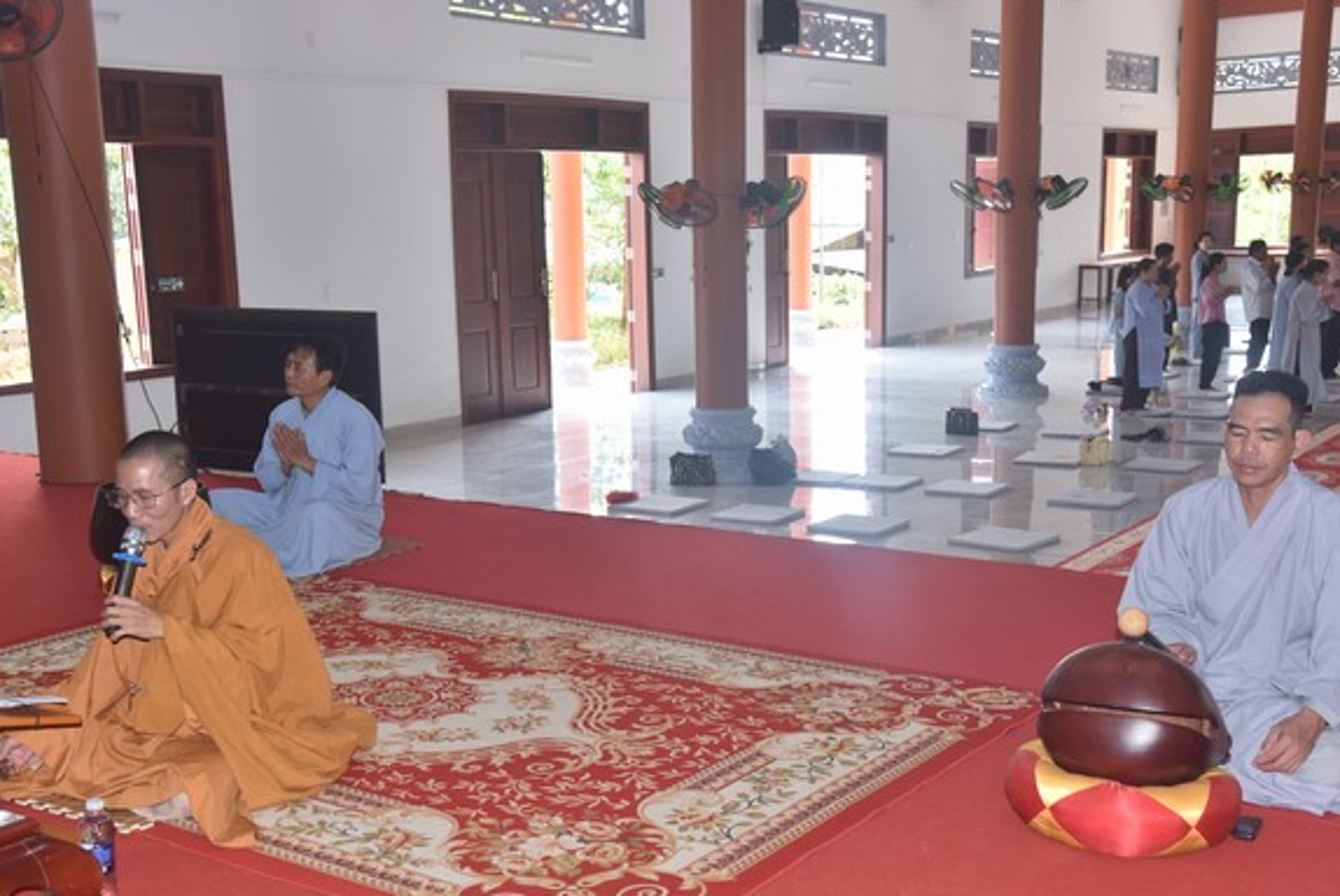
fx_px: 1602
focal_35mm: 43
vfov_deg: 31.3
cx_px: 644
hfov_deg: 45.4
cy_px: 476
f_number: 5.6
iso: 560
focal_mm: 38
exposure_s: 1/125
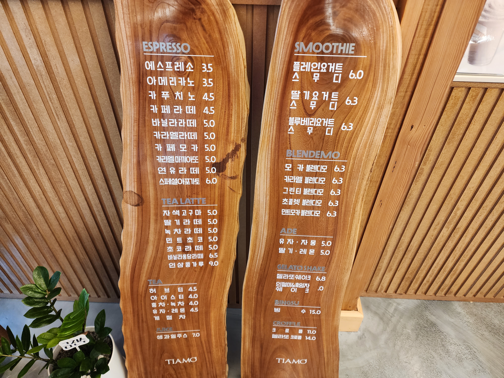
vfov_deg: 58.9
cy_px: 189
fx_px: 335
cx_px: 252
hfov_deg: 73.9
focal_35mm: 23
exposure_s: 1/100
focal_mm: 6.4
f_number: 1.8
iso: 250
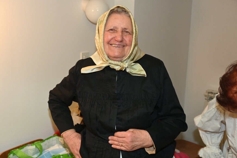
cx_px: 118
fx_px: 270
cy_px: 79
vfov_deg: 32.6
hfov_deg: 47.4
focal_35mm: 41
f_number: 5
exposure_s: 1/60
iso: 1600
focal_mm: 41
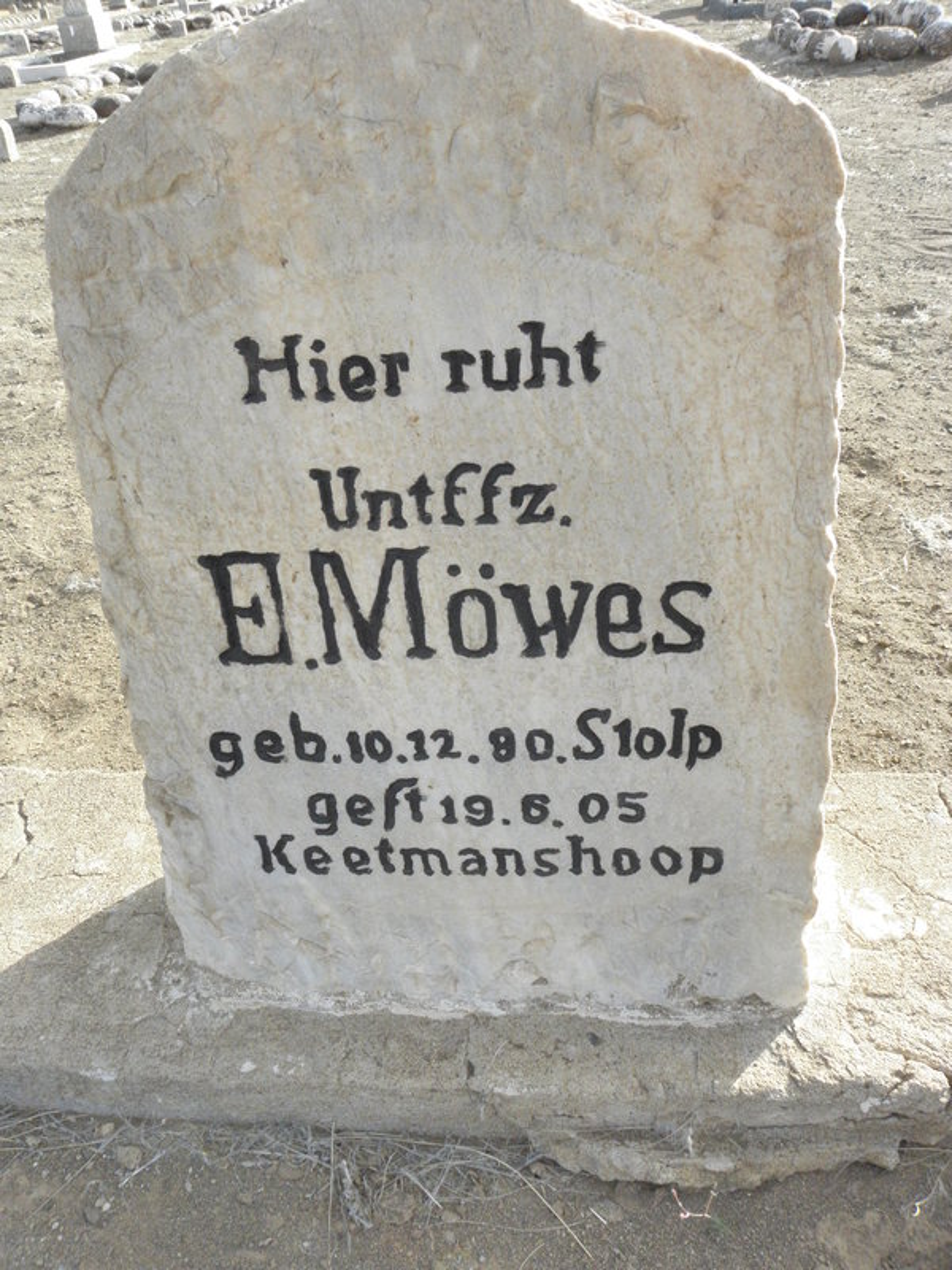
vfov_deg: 67.3
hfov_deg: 53.1
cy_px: 635
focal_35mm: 26
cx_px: 476
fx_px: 953
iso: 200
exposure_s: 1/320
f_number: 6.3
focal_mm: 4.6
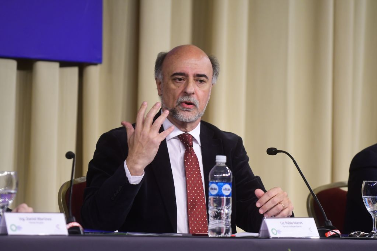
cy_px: 126
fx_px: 3152
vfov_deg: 4.6
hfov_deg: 6.8
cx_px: 189
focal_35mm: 301
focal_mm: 200
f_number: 2.8
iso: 800
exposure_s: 1/250
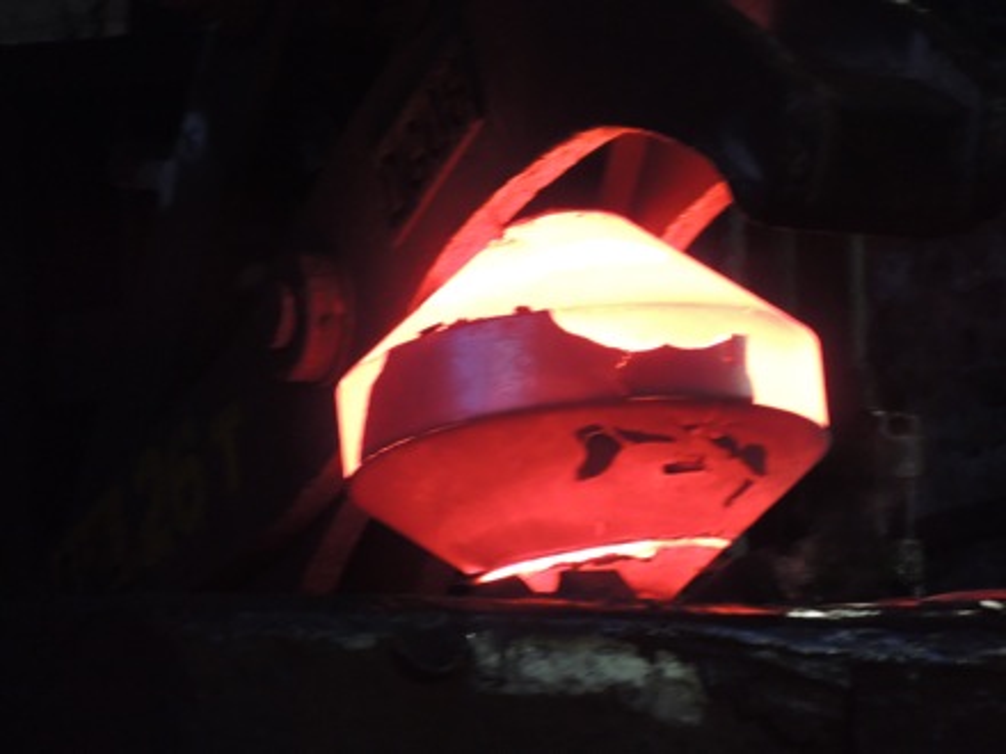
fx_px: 15984
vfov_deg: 2.7
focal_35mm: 550
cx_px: 503
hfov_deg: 3.6
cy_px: 377
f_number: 4.9
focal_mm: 98.1
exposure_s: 1/50
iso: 800
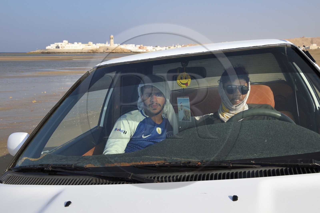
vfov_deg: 35.0
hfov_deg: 50.7
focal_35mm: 38
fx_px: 338
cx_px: 160
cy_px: 106
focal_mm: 38
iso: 200
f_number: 11
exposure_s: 1/200
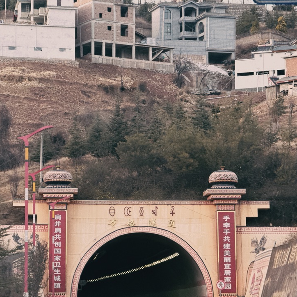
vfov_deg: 11.6
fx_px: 1456
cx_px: 121
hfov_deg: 11.6
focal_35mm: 150
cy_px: 151
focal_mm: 15.66
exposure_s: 1/121
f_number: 2.8
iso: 100
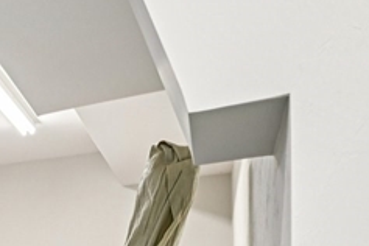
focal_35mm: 69
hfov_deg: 20.8
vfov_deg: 18.0
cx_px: -286
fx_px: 707
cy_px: 348
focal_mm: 16
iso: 400
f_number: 8
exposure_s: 1/13
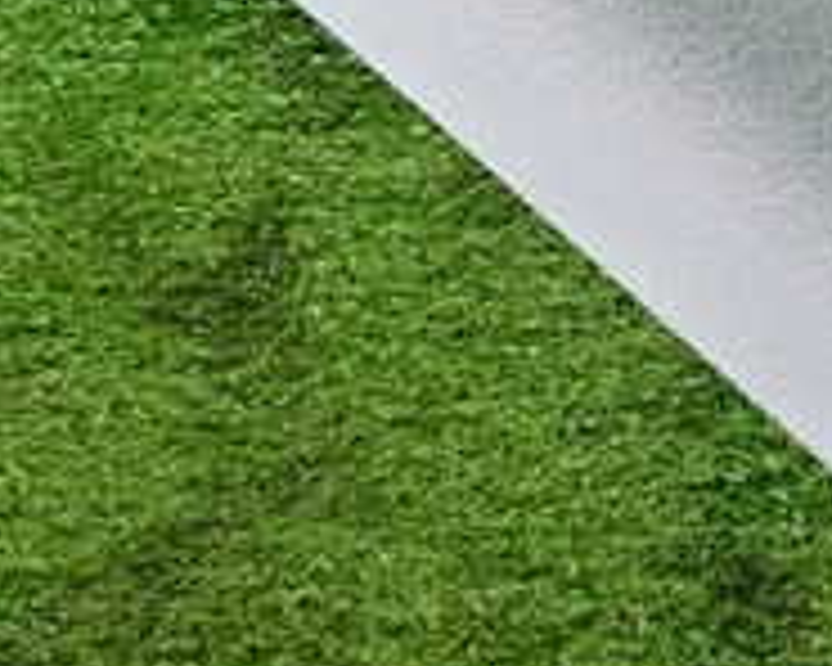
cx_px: 337
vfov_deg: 18.1
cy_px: -198
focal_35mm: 79
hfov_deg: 24.1
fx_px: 1945
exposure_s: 1/30
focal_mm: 4.5
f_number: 2
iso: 320
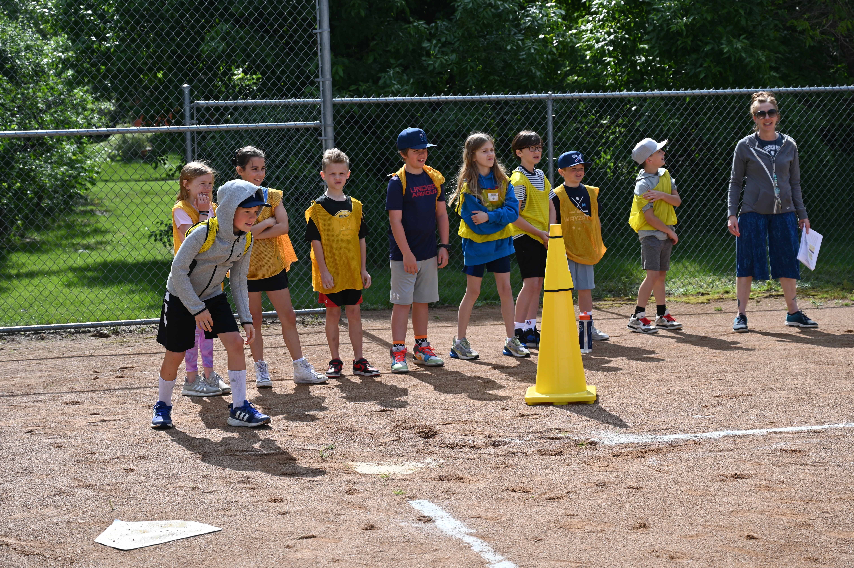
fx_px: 1517
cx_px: 427
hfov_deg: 31.4
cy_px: 284
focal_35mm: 64
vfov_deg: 21.2
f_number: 5.6
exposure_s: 1/250
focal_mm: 64
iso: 180
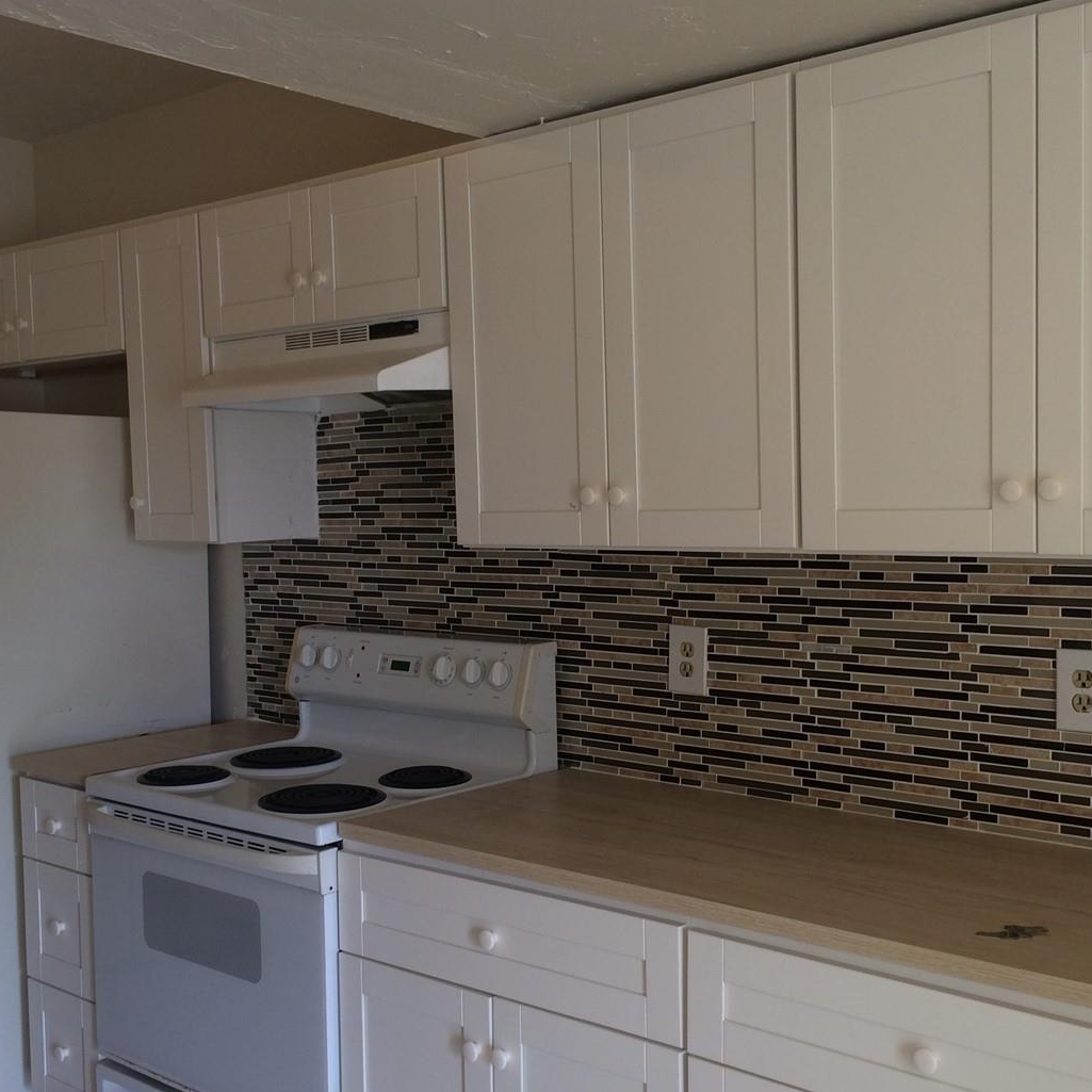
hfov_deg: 41.9
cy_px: 596
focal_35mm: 40
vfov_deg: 41.8
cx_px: 523
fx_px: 1428
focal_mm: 4.15
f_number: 2.2
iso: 32
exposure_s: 1/32
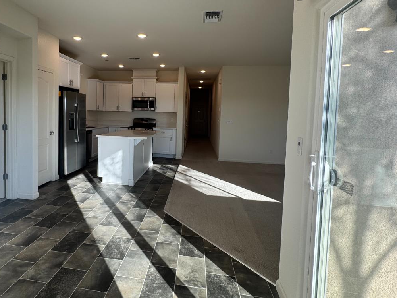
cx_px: 153
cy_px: 122
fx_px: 241
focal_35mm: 21
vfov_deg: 63.0
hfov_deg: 77.8
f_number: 2.2
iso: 40
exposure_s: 1/152
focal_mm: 2.22
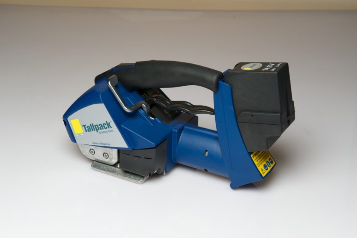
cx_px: 178
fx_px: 694
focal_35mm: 70
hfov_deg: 28.9
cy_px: 119
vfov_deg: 19.4
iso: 200
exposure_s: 1/80
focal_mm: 70
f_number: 16
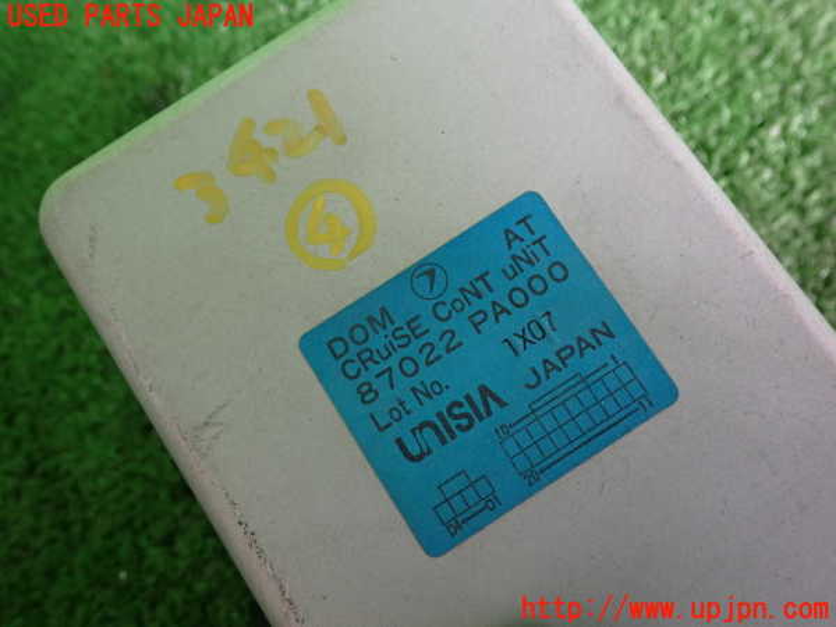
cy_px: 314
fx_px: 725
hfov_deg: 60.0
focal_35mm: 30
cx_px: 418
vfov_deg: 46.8
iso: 250
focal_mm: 5.4
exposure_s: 1/30
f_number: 2.3
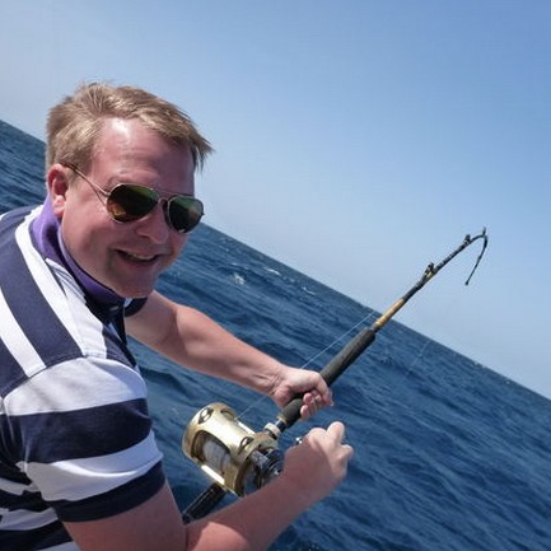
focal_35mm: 36
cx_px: 282
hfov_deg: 46.0
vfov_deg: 46.0
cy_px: 269
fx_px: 648
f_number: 3.3
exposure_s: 1/1000
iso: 160
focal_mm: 4.9
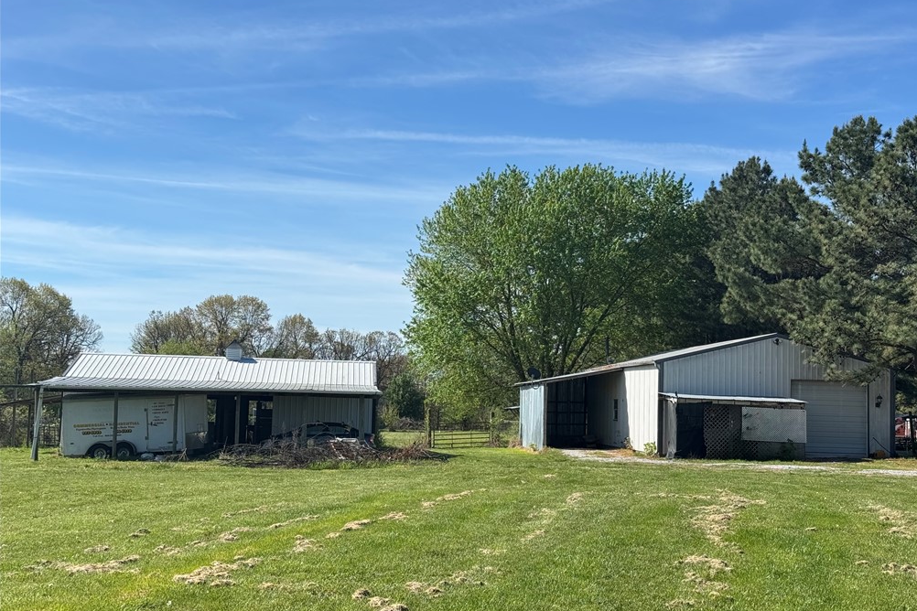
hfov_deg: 38.9
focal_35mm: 51
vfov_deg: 26.5
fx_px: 1299
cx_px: 468
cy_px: 312
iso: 64
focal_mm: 6.76
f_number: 1.78
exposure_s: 1/2252
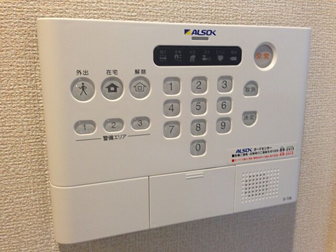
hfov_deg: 55.4
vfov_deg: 42.9
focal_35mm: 33
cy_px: 126
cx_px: 168
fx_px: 320
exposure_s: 1/20
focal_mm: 4.12
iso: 80
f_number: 2.4
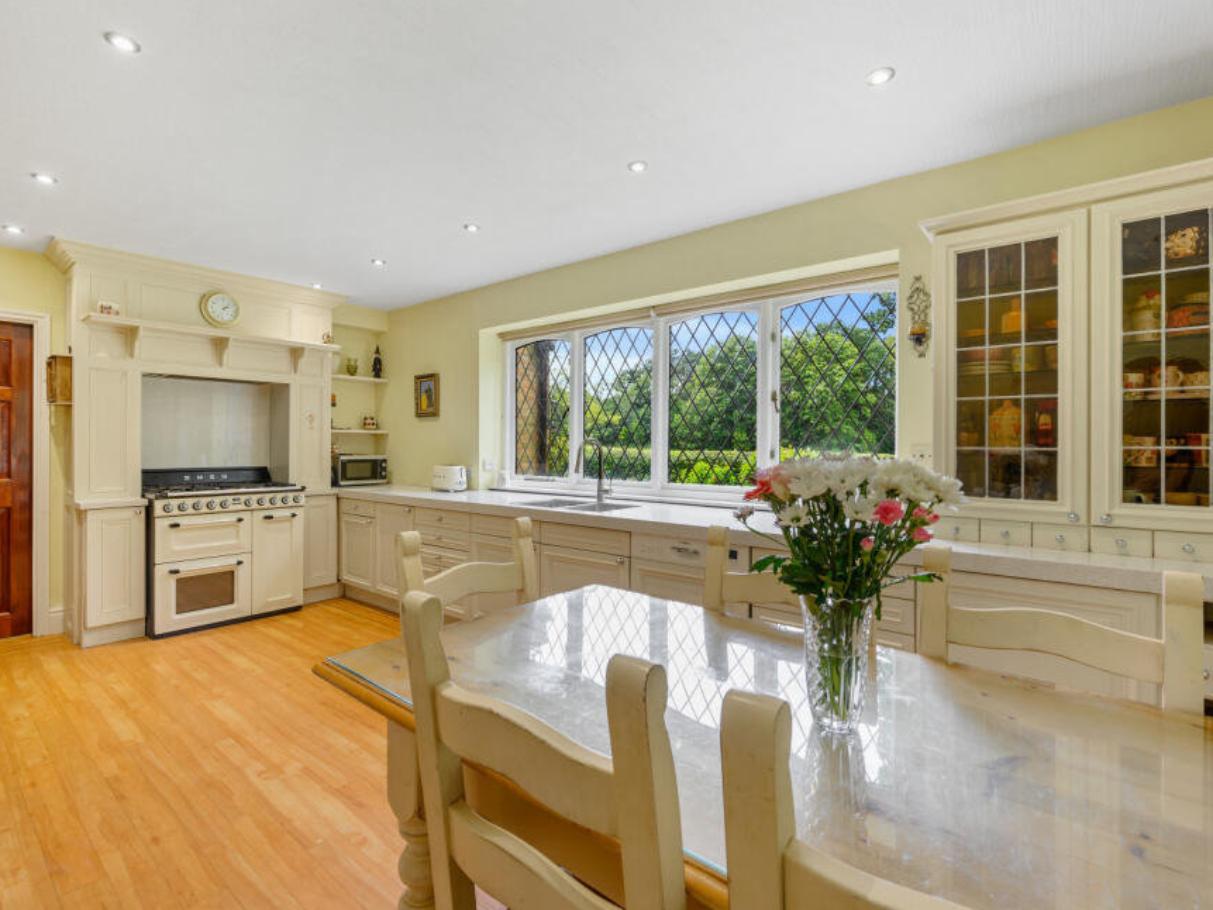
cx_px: 593
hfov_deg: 94.5
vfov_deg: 78.1
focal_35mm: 16
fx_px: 561
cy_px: 447
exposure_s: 1/8
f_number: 10
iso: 100
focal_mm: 14
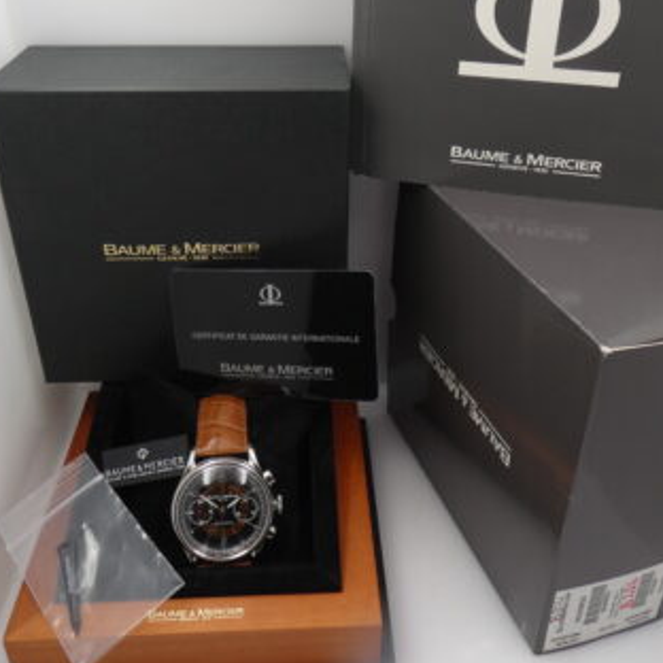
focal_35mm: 34
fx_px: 737
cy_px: 264
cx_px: 338
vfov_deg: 48.1
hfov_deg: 48.4
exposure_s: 1/125
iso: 80
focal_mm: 3.6
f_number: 2.8
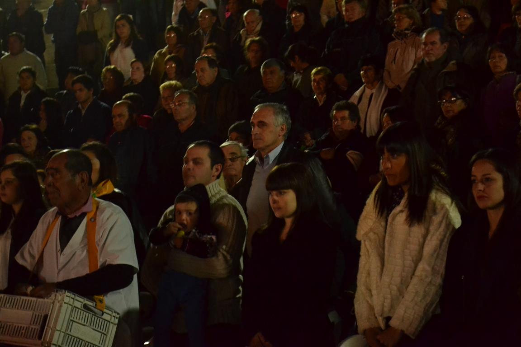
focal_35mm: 82
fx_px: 1194
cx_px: 260
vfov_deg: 16.6
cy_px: 174
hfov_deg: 24.6
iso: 3200
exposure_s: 1/4
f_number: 5.6
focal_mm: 55
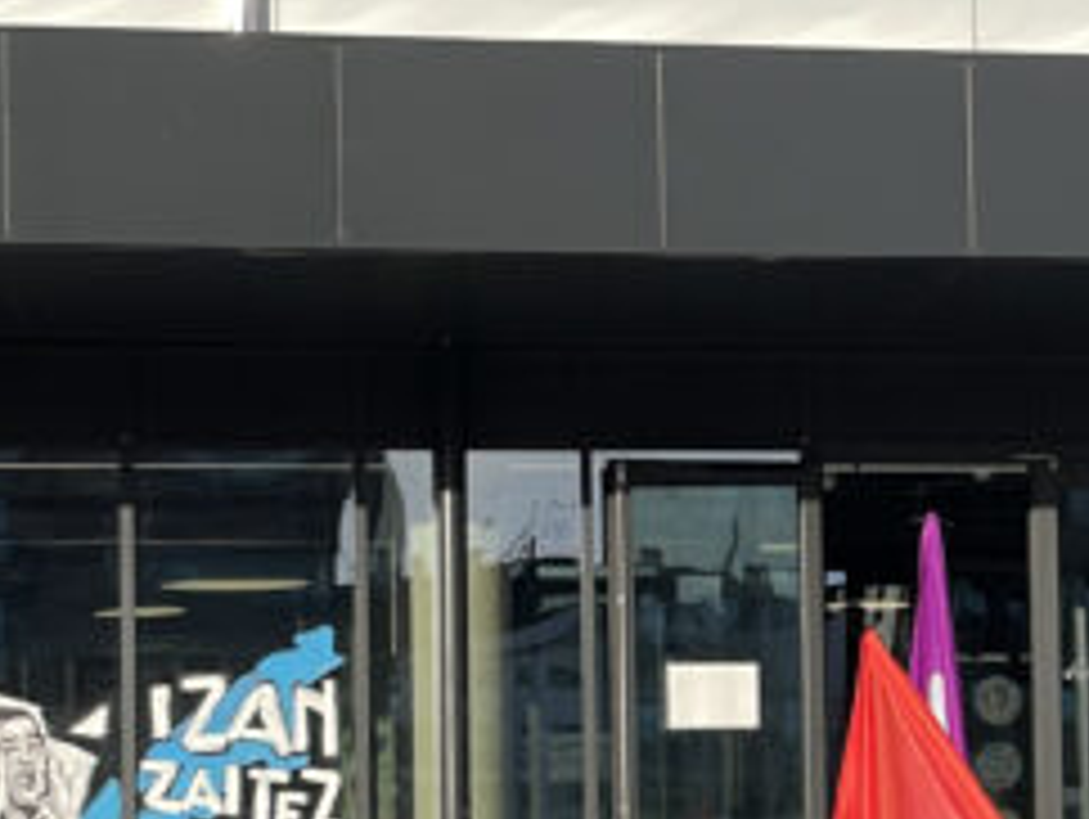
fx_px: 5196
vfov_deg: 9.0
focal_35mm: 165
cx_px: 1638
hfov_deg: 11.5
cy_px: 716
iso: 25
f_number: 2
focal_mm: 6
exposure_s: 1/1653
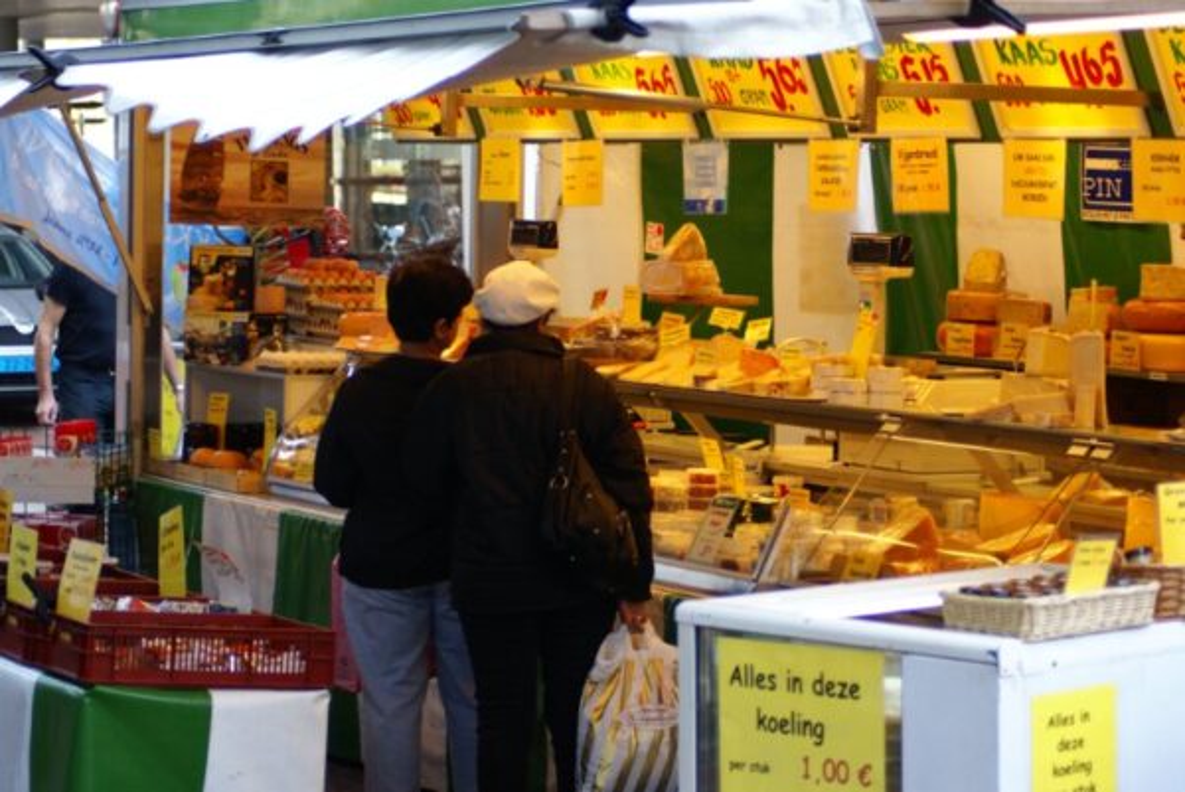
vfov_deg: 13.1
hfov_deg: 19.4
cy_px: 396
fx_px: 3459
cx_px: 592
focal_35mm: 105
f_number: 4
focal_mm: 70
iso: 200
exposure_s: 1/125
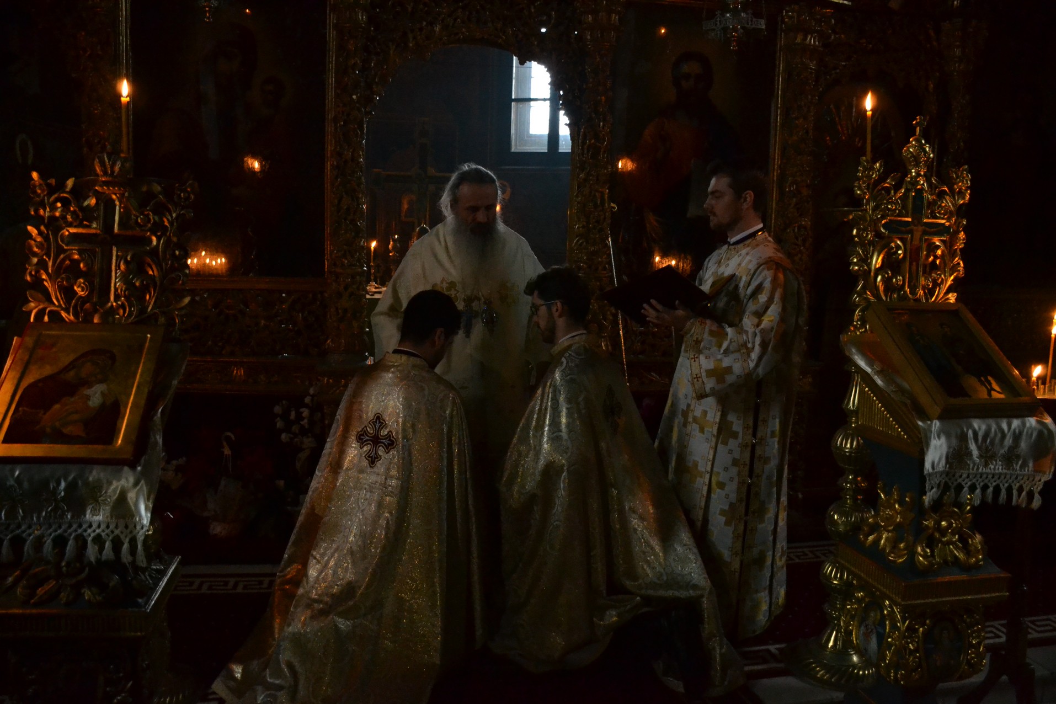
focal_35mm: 27
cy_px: 352
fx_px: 792
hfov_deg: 67.4
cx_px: 528
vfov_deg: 47.9
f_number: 3.5
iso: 3200
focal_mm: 18
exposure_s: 1/80
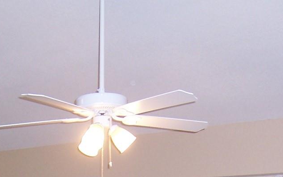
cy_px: 246
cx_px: 101
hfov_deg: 23.5
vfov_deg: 14.1
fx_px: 678
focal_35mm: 88
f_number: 2.8
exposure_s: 1/60
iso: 140
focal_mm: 5.5
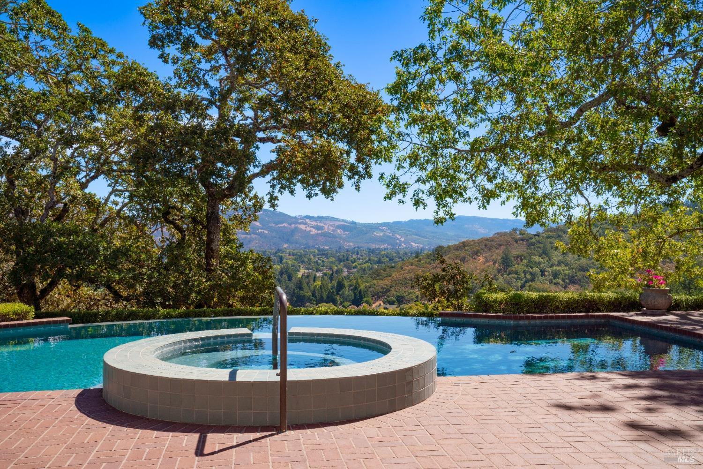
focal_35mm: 34
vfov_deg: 38.9
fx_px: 664
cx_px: 352
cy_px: 234
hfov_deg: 55.8
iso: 100
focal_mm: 34
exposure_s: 1/125
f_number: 13
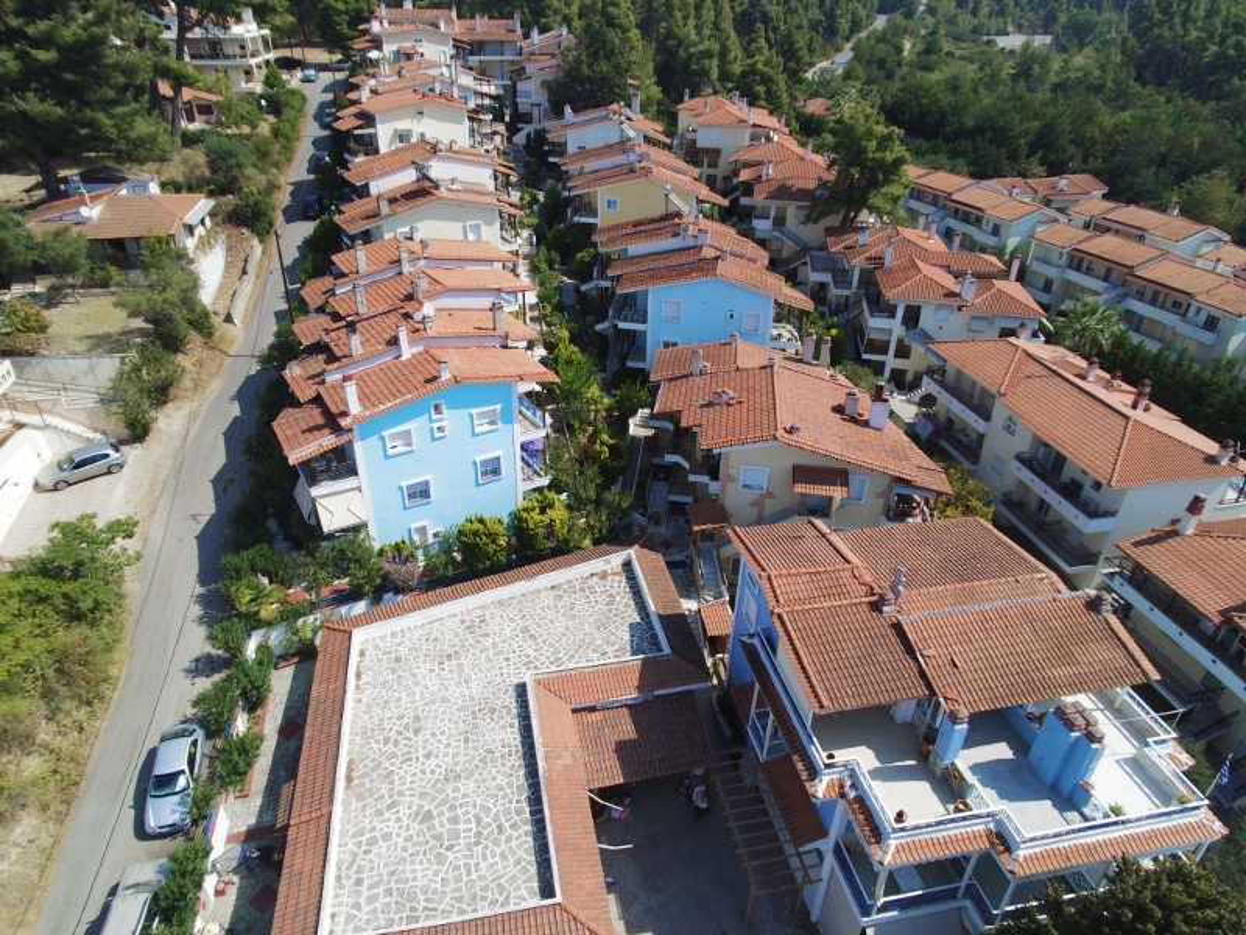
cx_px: 623
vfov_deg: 61.1
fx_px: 792
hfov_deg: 76.4
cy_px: 468
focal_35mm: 22
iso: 133
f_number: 2.5
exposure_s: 1/1919
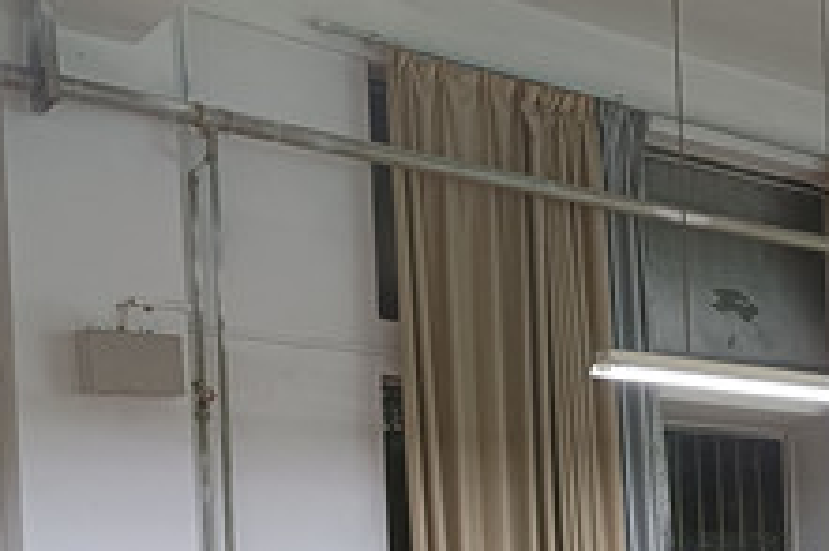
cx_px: 1103
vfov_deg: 19.7
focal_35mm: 65
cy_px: 656
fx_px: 1496
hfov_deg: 26.0
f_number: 1.88
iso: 1790
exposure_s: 1/33.3
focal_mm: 5.59
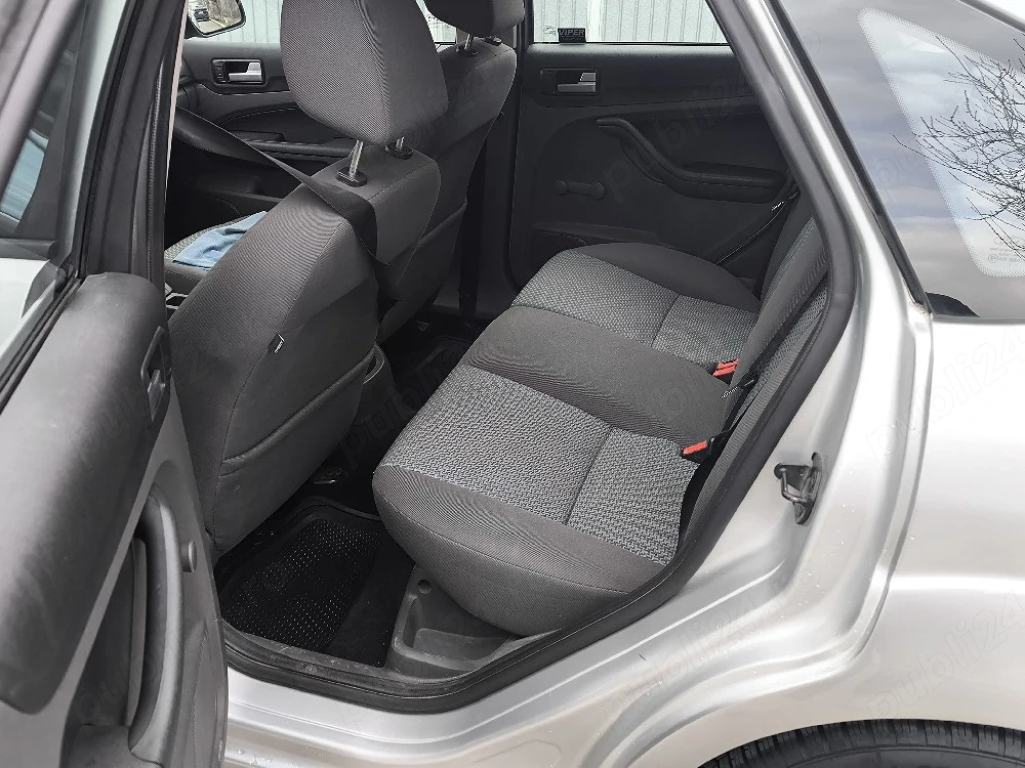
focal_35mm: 33
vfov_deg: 42.9
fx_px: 977
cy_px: 384
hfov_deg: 55.4
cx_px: 512
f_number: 1.9
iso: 50
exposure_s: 1/101
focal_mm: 6.92
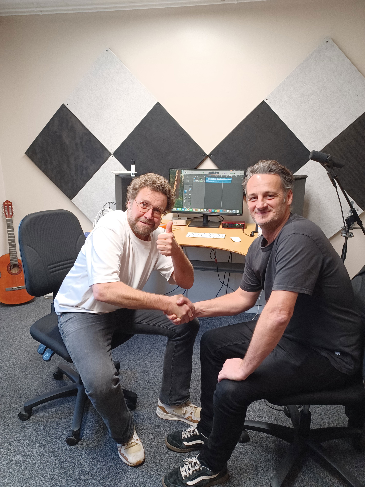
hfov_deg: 54.9
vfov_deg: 69.4
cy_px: 244
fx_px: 351
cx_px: 182
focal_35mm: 25
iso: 320
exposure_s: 1/33.3
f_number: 1.8
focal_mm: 4.6
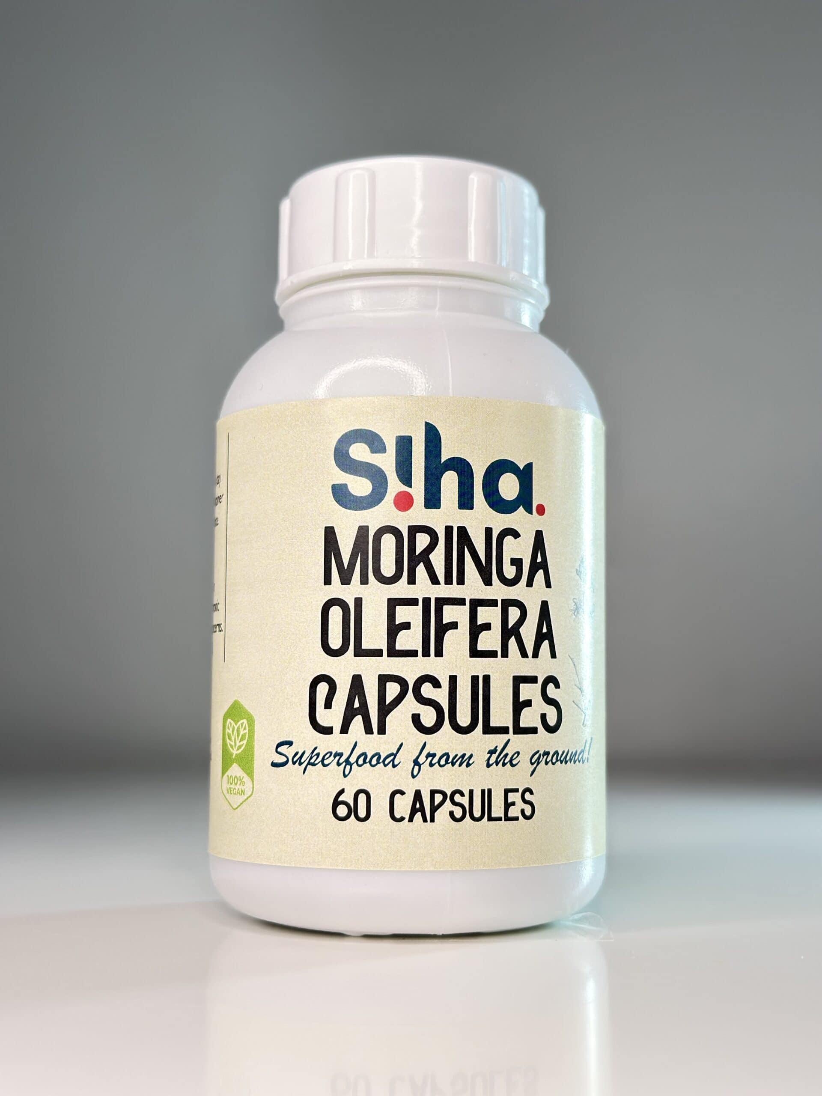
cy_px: 548
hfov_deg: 30.3
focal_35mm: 48
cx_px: 411
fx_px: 1520
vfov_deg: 39.7
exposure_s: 1/100
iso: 125
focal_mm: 6.86
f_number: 1.78
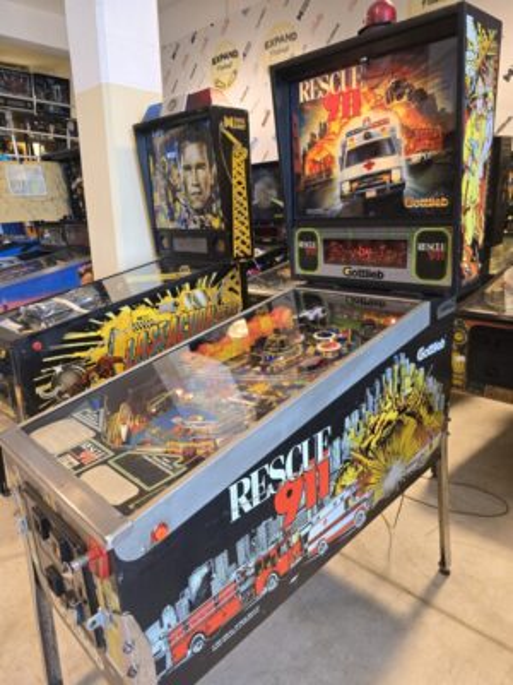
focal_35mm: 23
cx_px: 256
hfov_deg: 58.9
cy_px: 342
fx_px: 454
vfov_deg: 73.9
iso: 320
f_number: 1.7
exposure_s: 1/100
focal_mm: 6.3
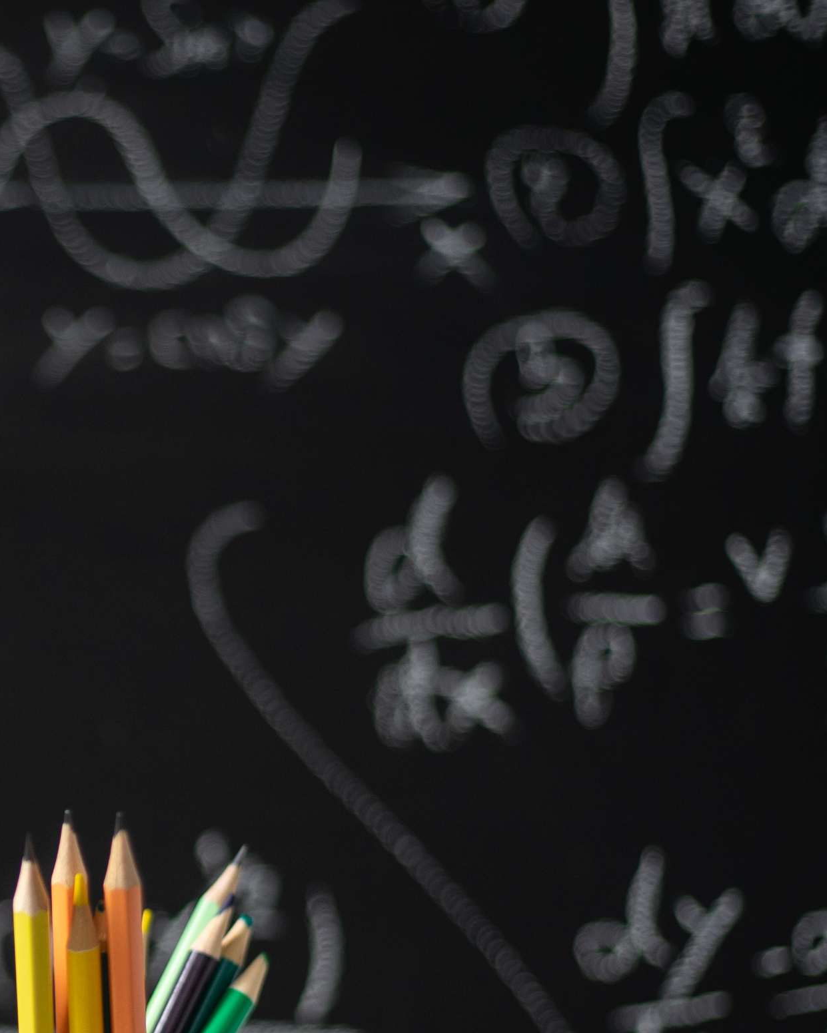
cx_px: -77
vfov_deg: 15.8
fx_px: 3702
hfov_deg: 12.5
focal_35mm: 121
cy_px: 824
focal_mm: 50
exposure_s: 1/5
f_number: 2
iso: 200
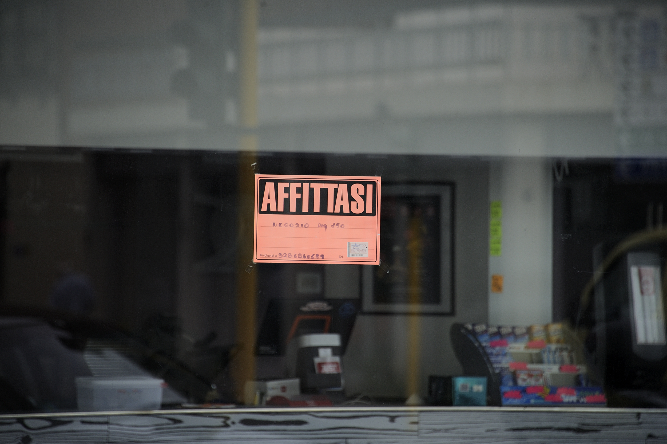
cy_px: 222
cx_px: 334
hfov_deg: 6.9
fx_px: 5554
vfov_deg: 4.6
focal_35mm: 300
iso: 400
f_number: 5.6
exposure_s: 1/640
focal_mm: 300
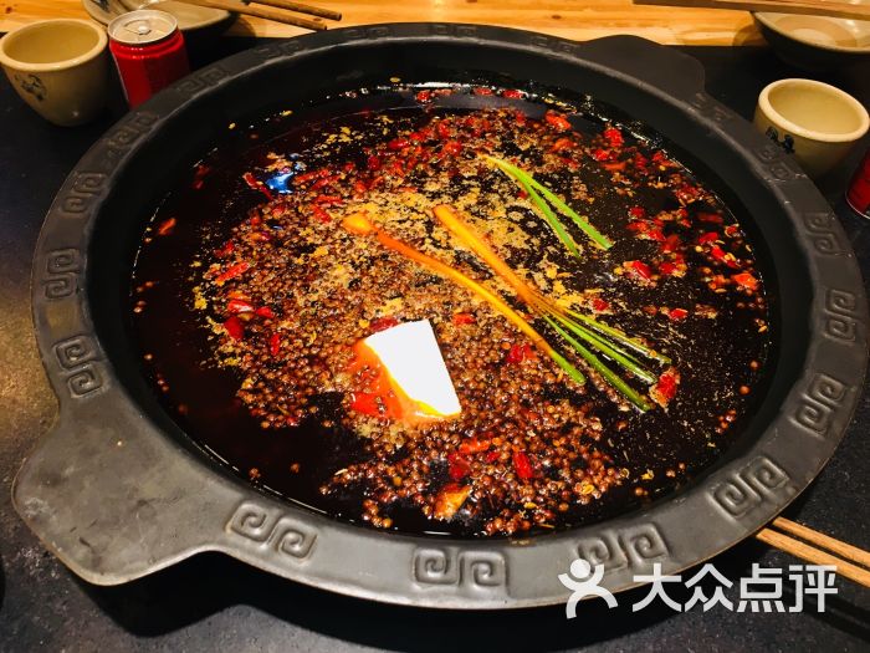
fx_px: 729
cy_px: 326
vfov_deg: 48.2
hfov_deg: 61.7
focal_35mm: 29
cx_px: 435
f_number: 2.2
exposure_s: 1/33
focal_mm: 4.15
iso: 80
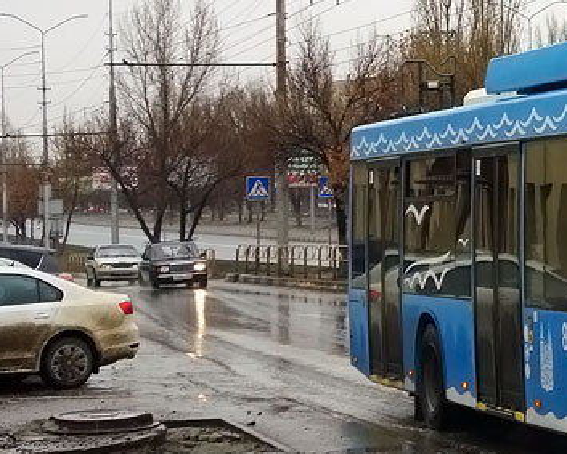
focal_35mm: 118
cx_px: 859
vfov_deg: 12.9
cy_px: 0
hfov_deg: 15.1
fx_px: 1982
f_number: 2.8
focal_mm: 13.9
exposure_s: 1/500
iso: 200
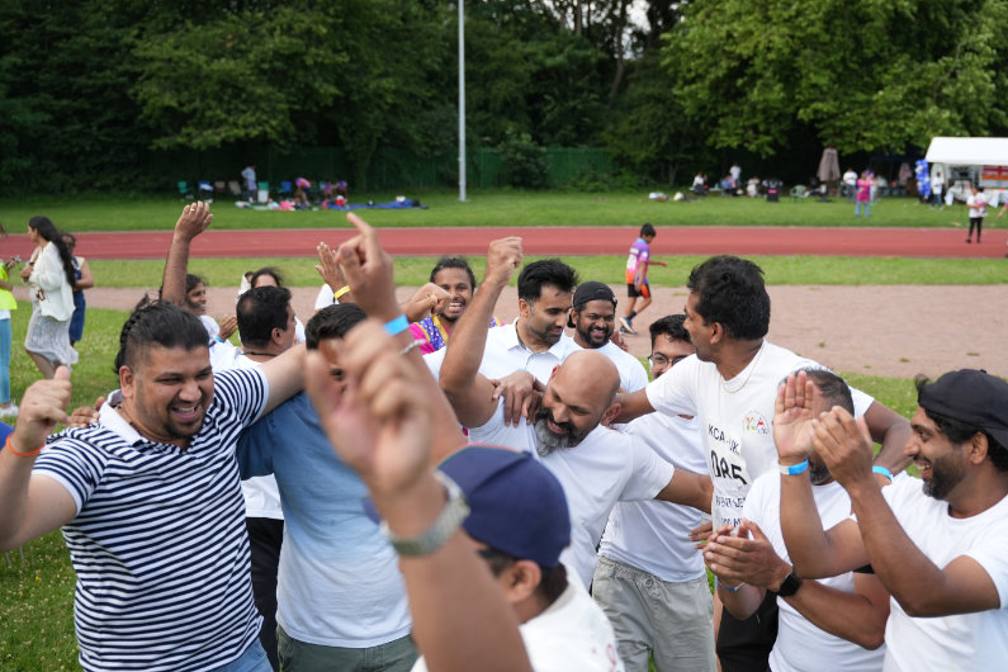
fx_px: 1271
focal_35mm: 45
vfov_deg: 29.6
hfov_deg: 43.2
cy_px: 351
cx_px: 577
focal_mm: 35.3
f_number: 2.8
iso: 250
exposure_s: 1/1000
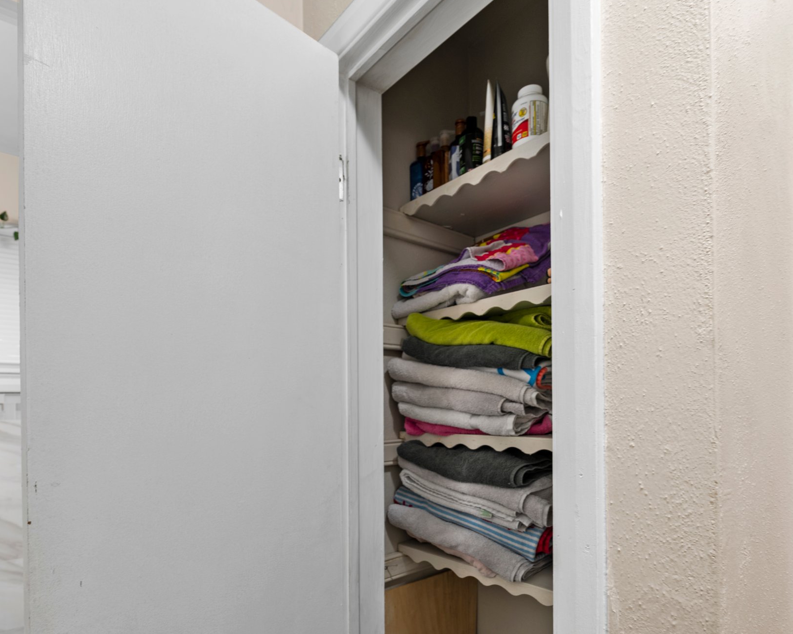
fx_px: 460
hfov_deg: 81.5
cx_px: 391
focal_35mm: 20
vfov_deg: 69.2
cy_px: 329
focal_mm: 16.5
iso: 400
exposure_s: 1/4
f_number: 5.6
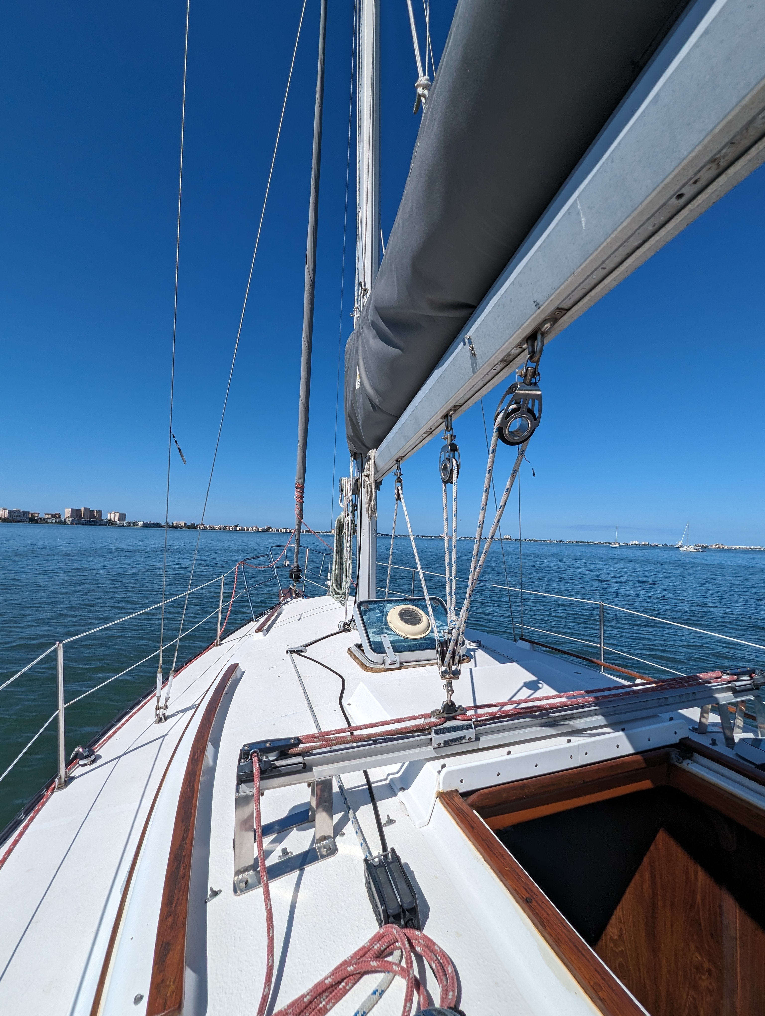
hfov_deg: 90.1
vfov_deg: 106.1
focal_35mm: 13
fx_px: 382
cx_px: 382
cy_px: 508
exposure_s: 1/3597
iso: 49
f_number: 2.2
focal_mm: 1.95
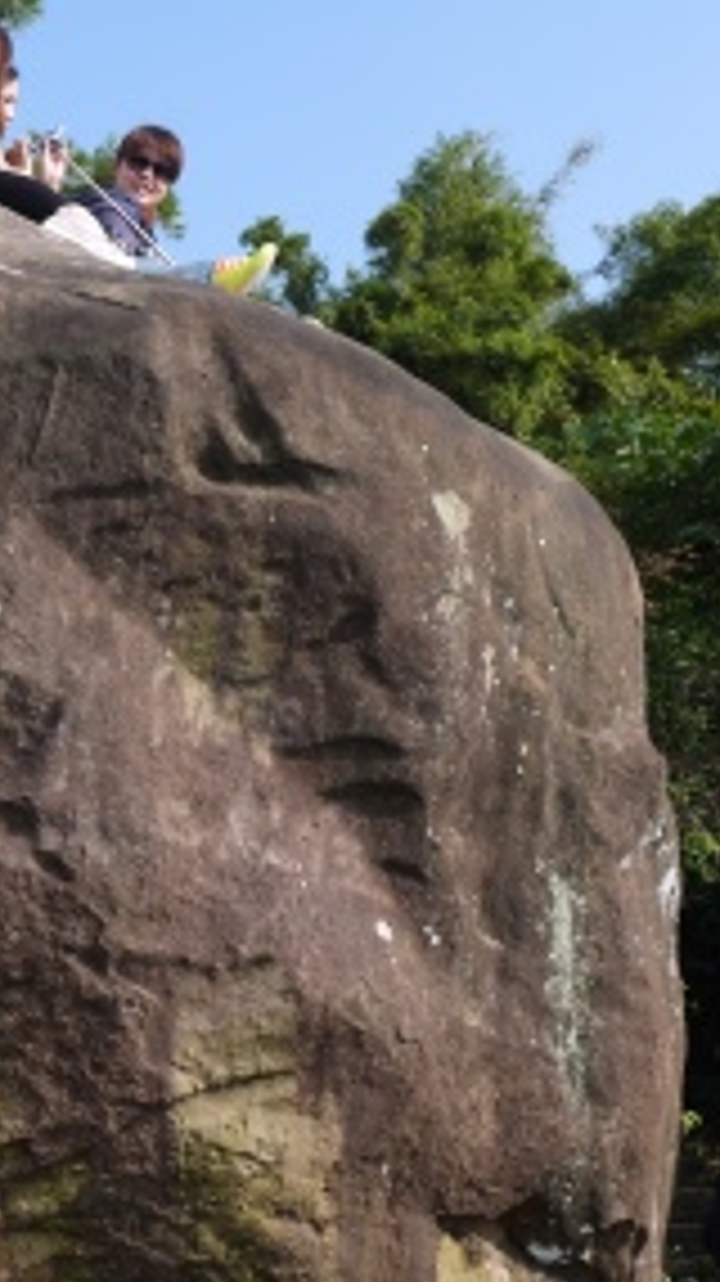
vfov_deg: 42.9
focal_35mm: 48
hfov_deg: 24.4
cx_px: 117
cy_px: 670
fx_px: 1632
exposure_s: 1/320
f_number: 7.1
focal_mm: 14
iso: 160
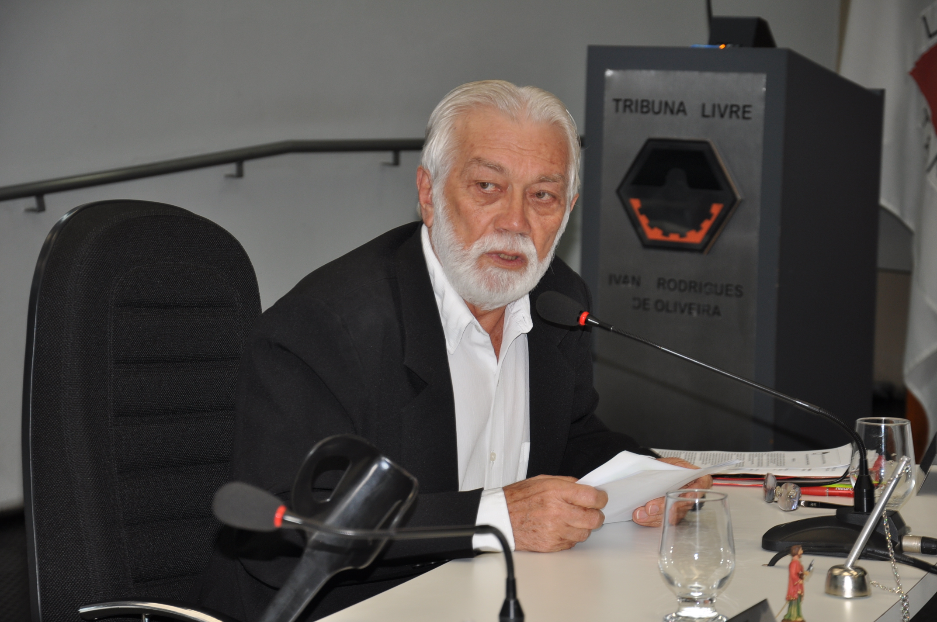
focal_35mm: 105
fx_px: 2730
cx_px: 468
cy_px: 311
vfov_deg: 13.0
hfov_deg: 19.5
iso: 200
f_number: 5.3
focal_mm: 70
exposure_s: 1/60
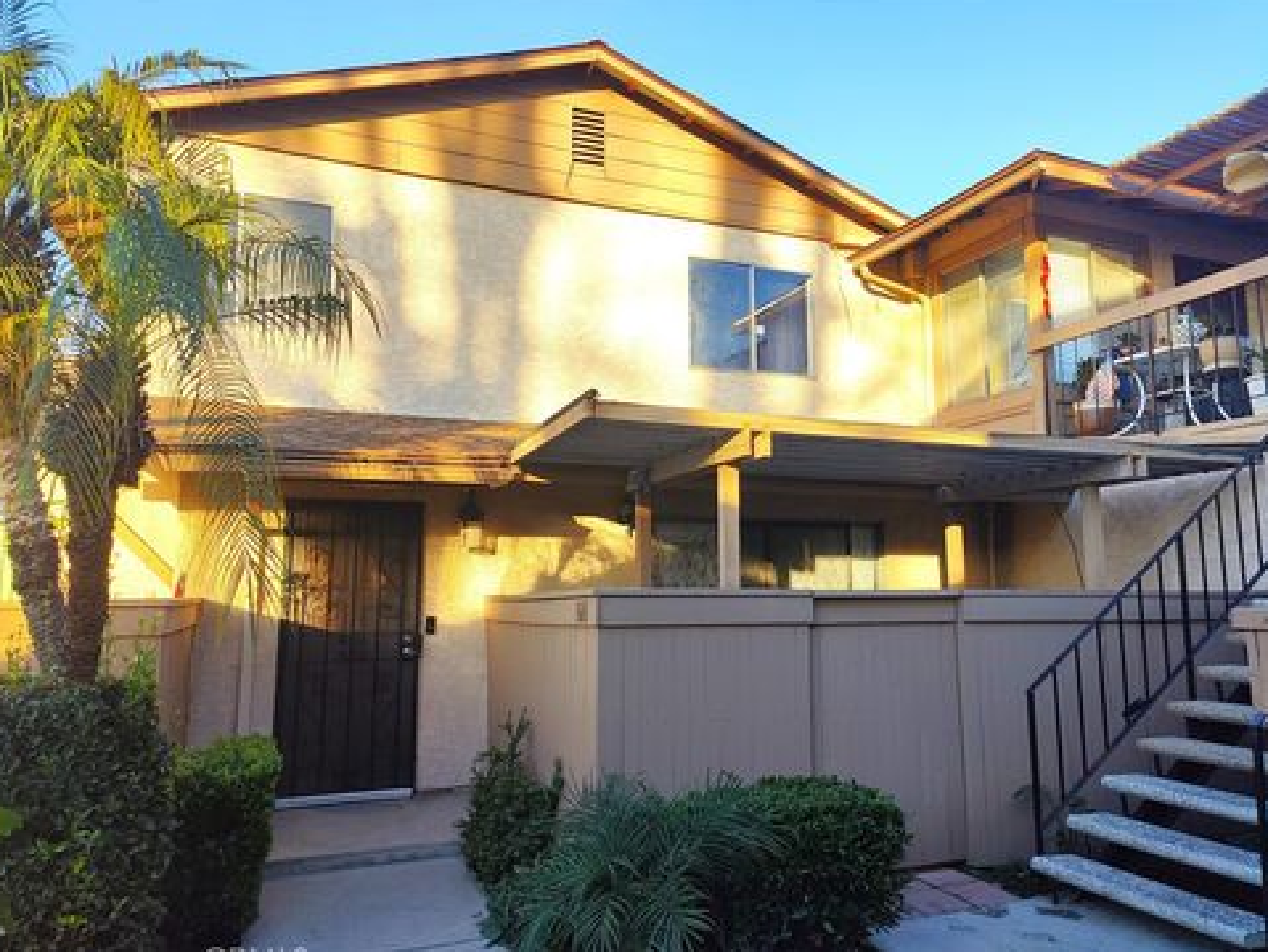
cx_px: 630
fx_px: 880
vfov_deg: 56.9
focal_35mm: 24
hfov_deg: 71.6
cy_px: 481
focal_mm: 6.06
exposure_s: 1/854
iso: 50
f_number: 1.8
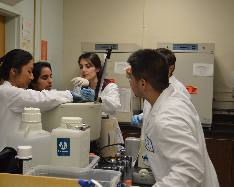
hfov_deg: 35.9
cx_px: 99
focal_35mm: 52
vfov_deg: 29.1
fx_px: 360
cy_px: 93
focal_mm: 28
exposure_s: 1/80
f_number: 4.5
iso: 400
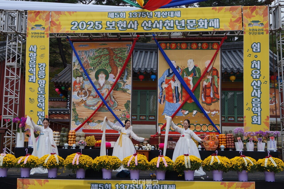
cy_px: 94
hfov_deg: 46.5
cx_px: 142
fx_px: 331
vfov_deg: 31.8
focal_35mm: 42
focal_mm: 28
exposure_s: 1/160
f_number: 6.3
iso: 100
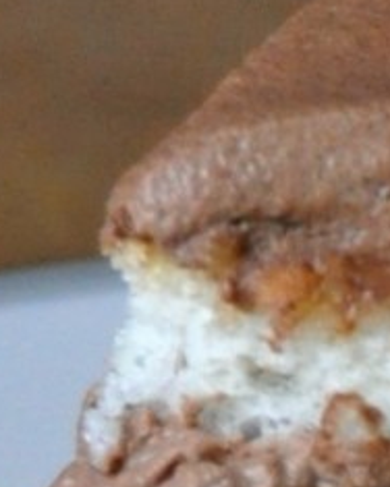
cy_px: 692
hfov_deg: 2.5
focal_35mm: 623
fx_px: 8989
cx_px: 917
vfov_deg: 3.1
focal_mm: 52
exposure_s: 1/60.2
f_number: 5.6
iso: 1600
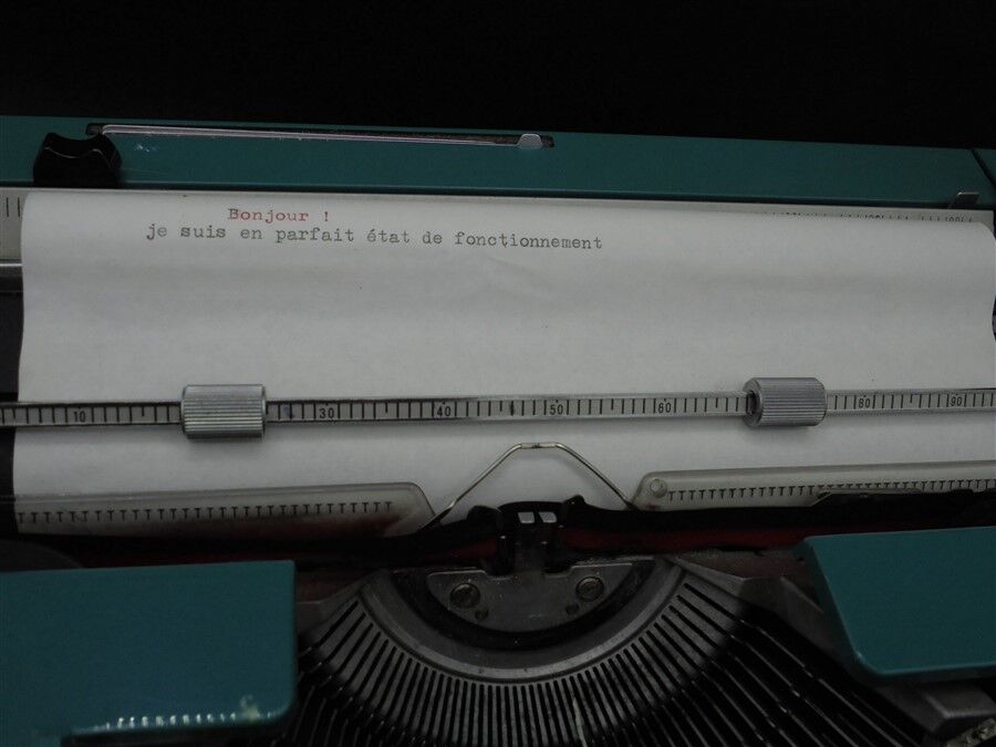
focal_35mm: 34
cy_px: 374
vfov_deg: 41.8
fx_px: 978
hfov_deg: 54.0
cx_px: 498
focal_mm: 6.1
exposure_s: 1/160
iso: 100
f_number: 4
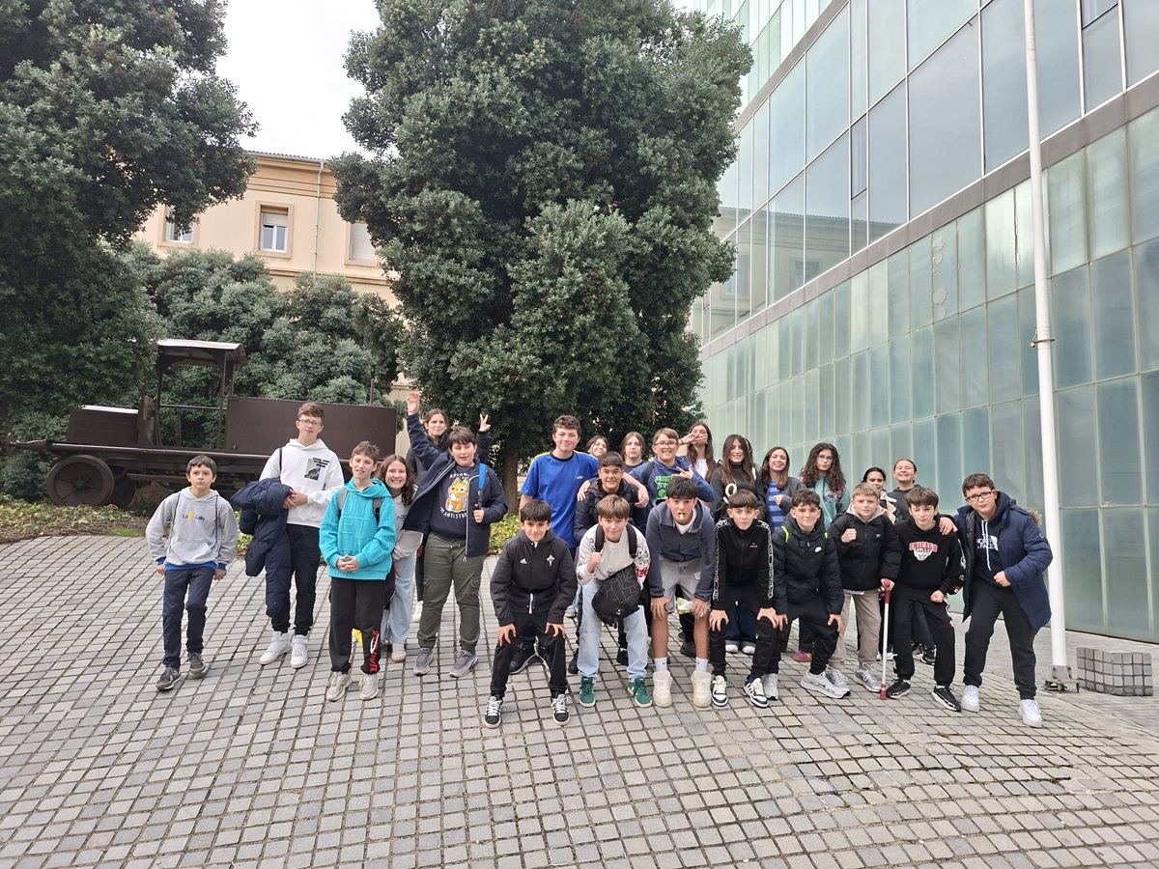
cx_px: 580
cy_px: 434
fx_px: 770
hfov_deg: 73.9
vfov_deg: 58.9
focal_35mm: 23
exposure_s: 1/590
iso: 50
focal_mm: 5.54
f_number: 1.8
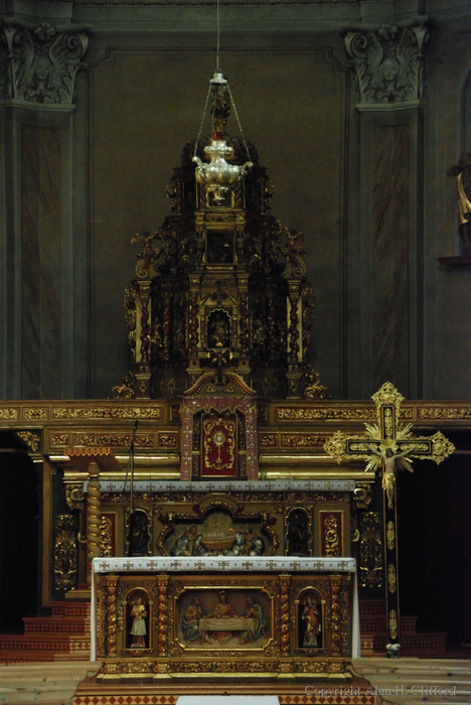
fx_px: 2791
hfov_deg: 9.6
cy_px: 352
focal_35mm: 142
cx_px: 236
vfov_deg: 14.4
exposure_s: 1/80
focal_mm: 95
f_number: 5.3
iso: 1600
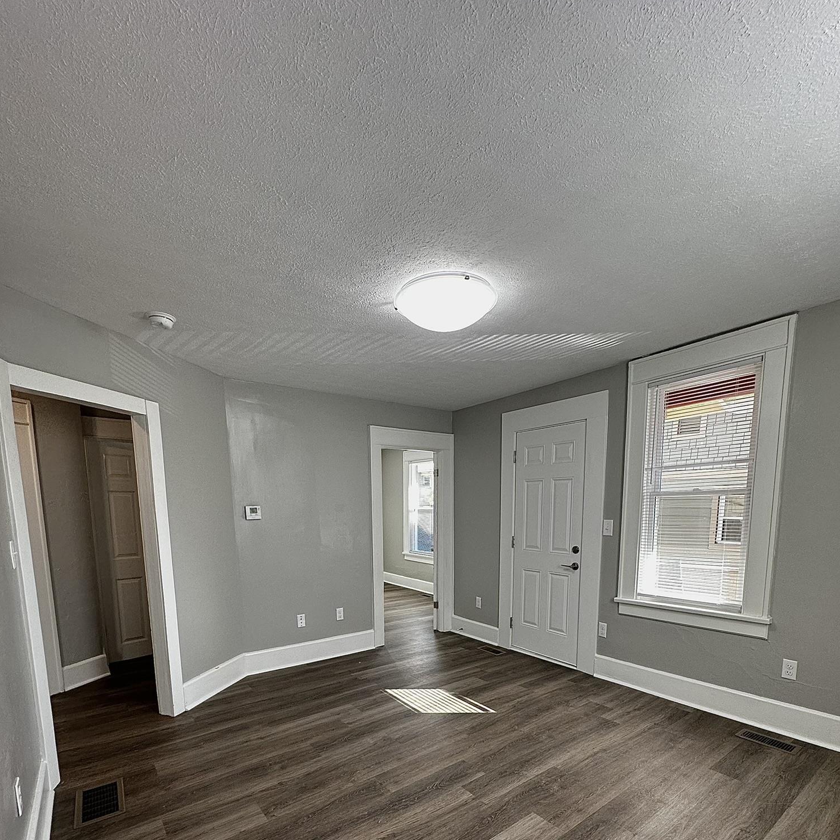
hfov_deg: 84.0
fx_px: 467
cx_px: 430
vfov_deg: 80.7
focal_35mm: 17
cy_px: 570
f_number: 2.2
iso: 100
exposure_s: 1/120
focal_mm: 2.22
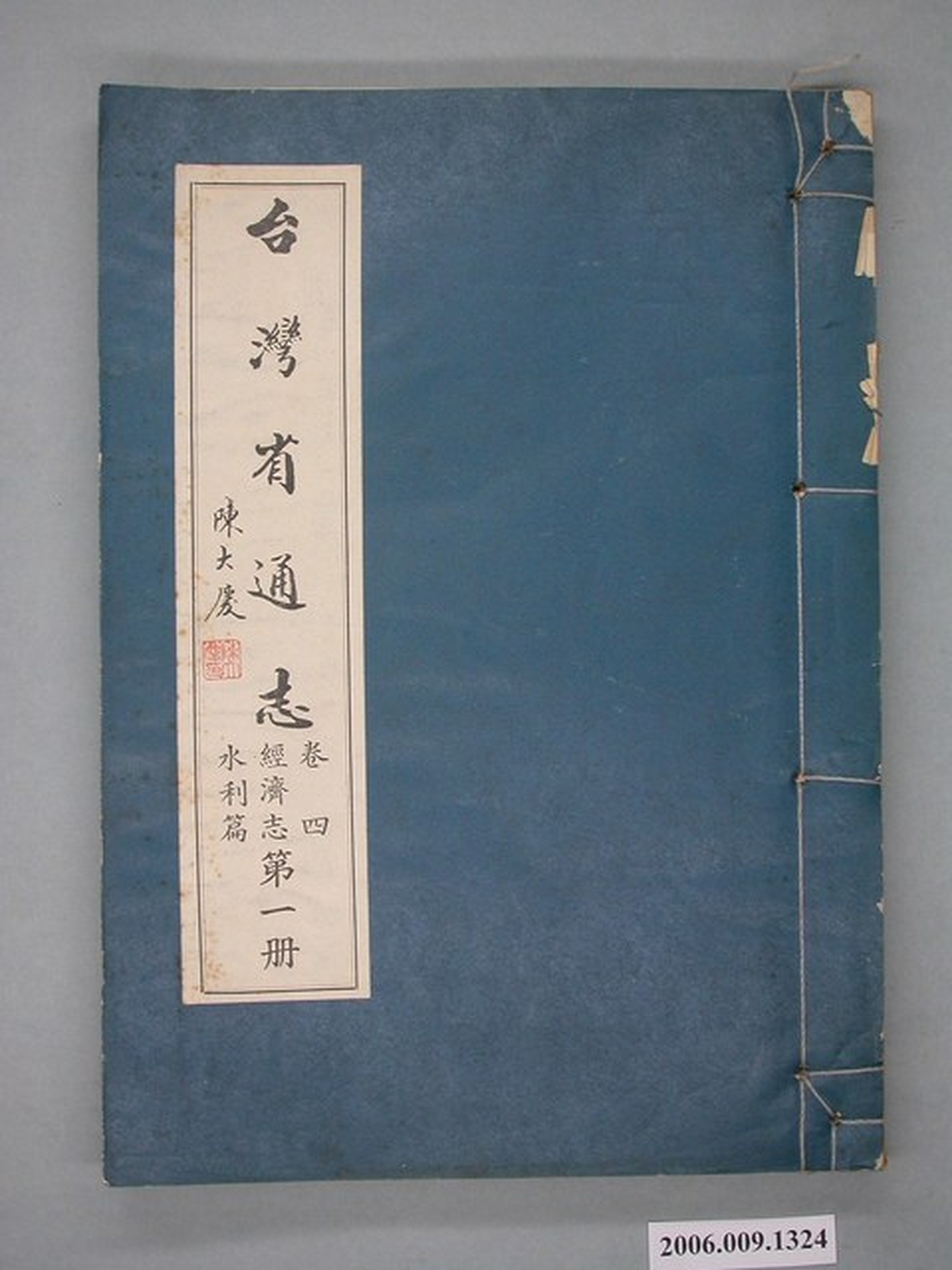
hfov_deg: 27.0
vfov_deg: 35.5
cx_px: 476
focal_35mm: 54
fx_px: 1980
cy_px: 635
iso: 100
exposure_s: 1/57.7
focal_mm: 11.3
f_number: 2.9
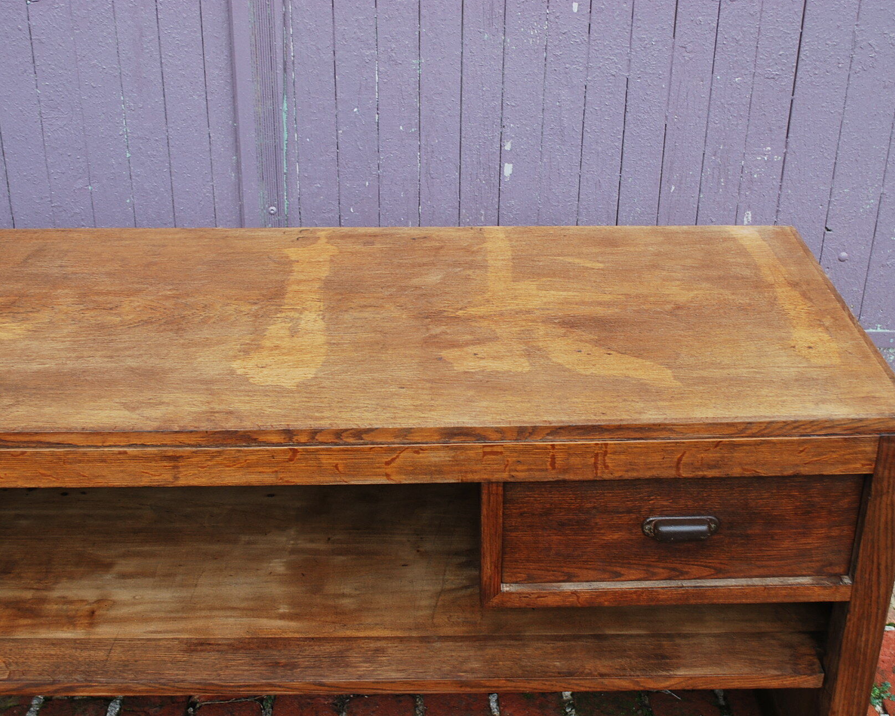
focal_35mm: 44
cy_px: 357
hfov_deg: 42.0
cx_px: 457
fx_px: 1166
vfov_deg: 34.2
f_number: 5
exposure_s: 1/100
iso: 200
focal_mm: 26
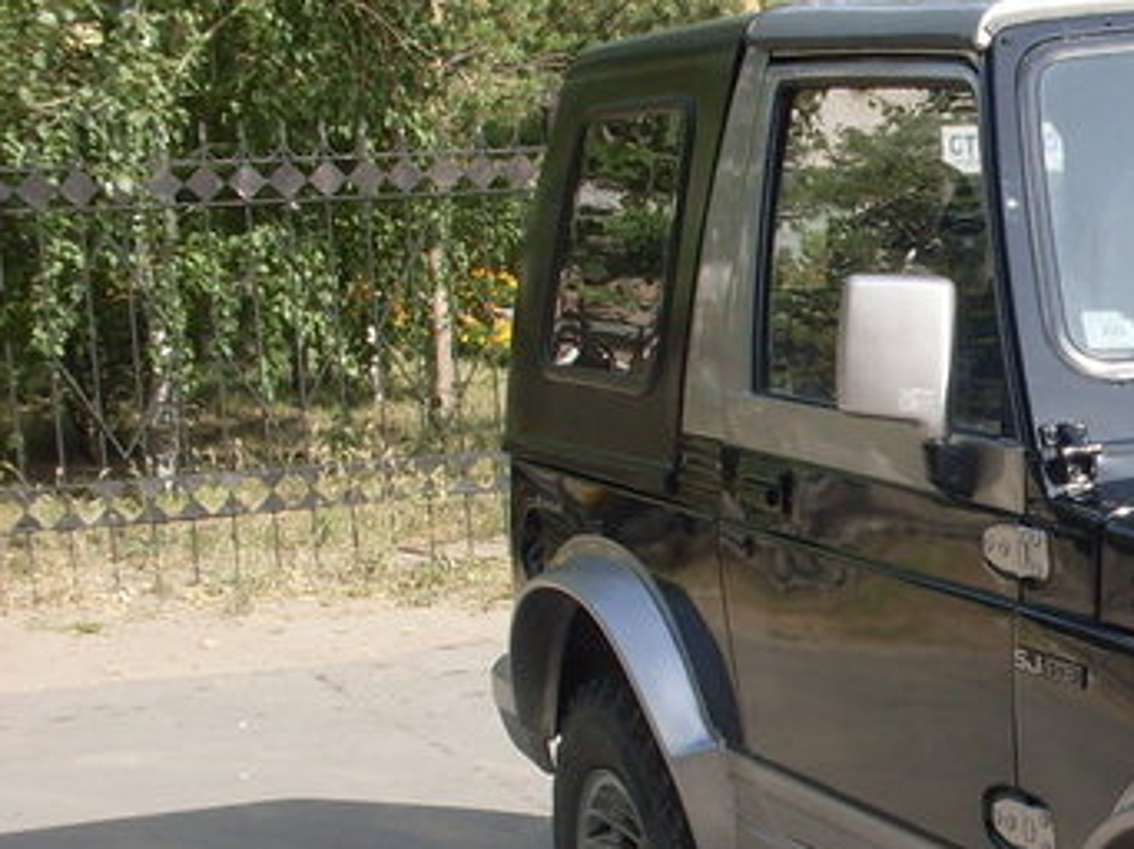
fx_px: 2914
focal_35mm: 89
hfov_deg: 20.7
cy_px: 614
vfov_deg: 16.5
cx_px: 1323
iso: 80
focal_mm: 6.3
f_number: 8.4
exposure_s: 1/90
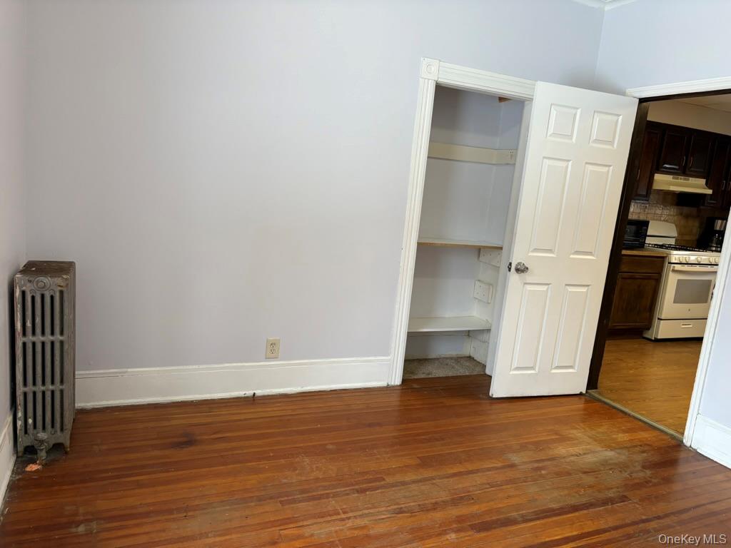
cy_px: 274
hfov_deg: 67.3
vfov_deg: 53.1
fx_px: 549
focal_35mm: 26
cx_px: 366
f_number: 1.6
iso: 160
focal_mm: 5.96
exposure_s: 1/60
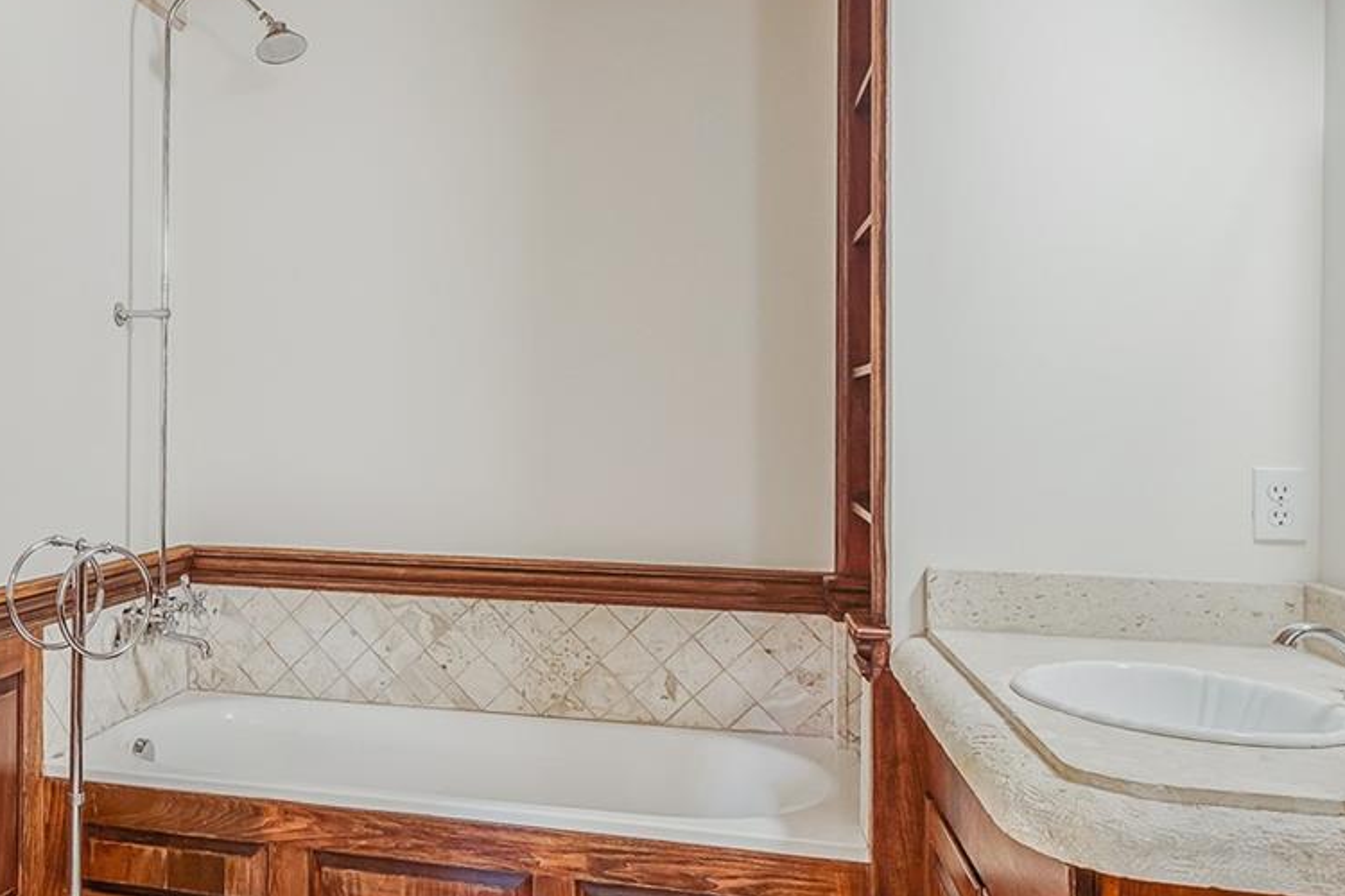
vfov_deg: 41.0
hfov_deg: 55.1
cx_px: 292
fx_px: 1195
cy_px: 505
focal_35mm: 32
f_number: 8
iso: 800
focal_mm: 10
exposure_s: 1/10
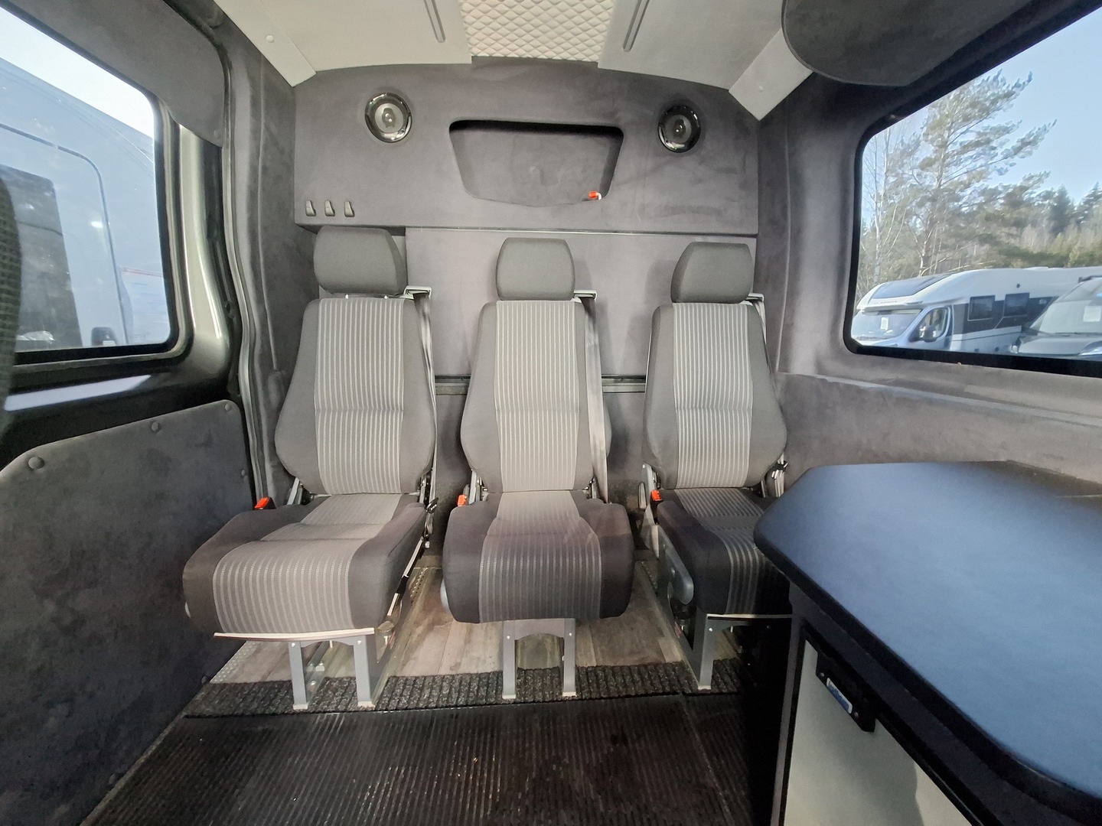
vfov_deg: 89.9
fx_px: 414
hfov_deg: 106.2
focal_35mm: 13
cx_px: 551
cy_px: 413
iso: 640
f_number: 2.2
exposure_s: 1/20
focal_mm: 1.74
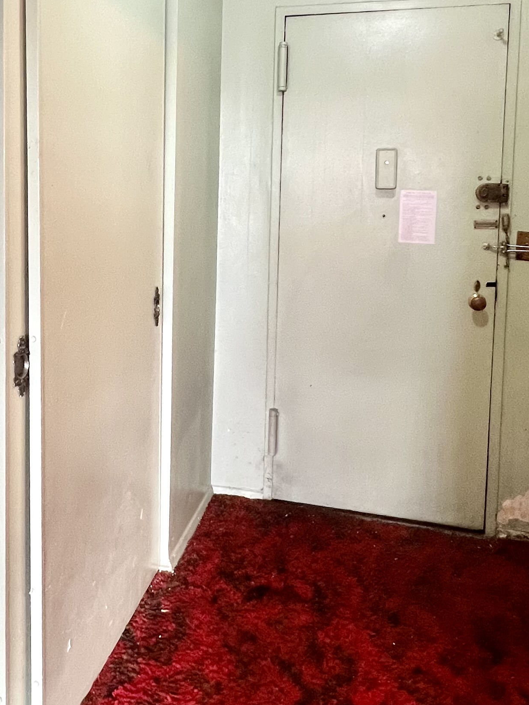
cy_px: 239
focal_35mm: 32
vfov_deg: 55.7
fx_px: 652
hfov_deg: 43.2
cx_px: 153
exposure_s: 1/60
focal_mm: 1.57
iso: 320
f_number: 1.8
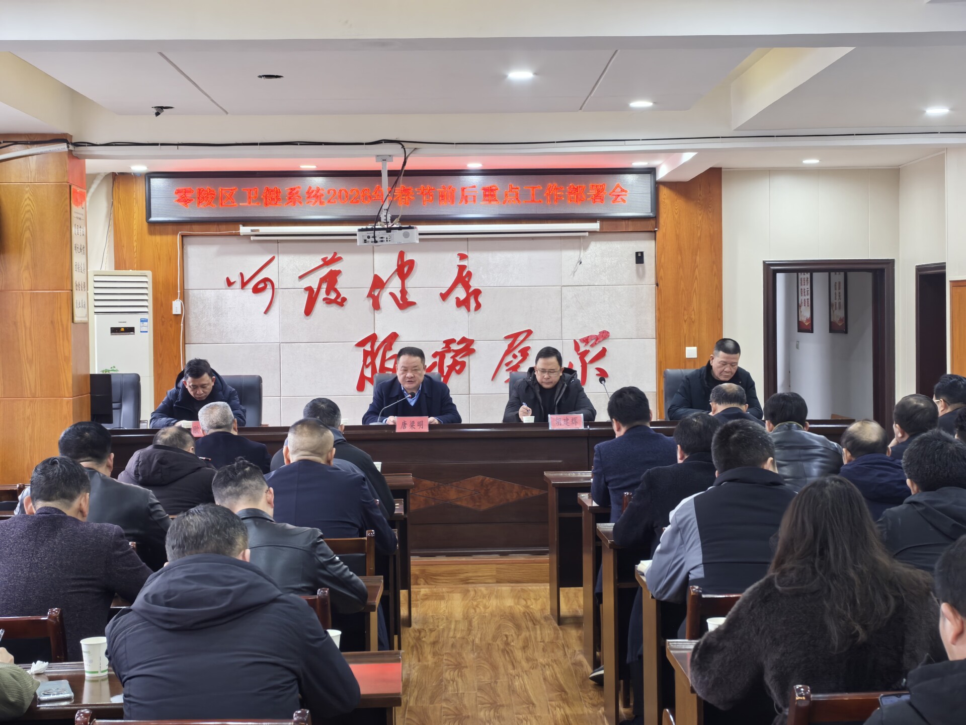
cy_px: 362
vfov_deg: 26.1
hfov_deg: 34.3
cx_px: 483
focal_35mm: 56
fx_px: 1563
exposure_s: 1/50
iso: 320
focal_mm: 5.75
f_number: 2
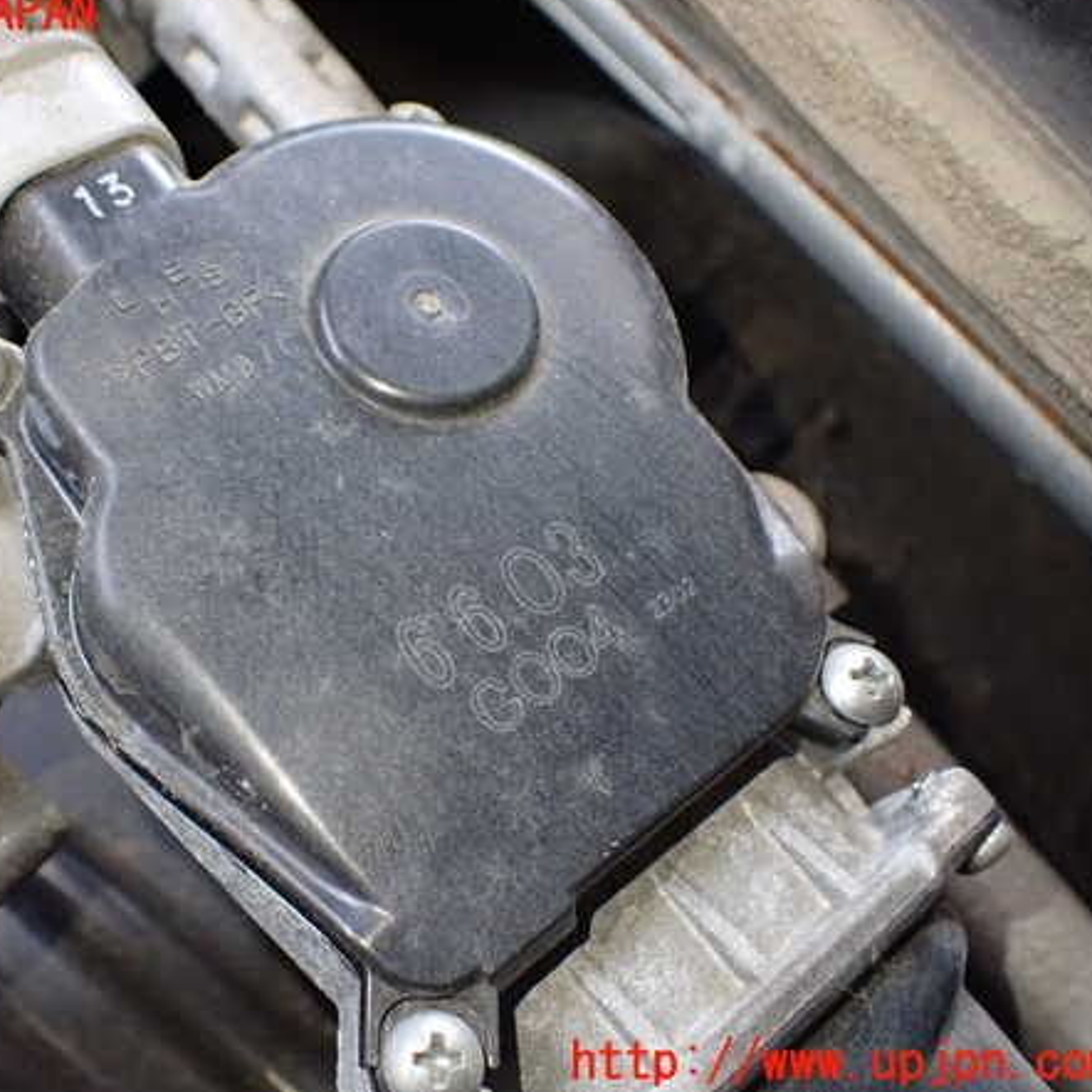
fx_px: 1285
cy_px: 539
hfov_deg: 45.5
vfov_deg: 46.0
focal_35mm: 36
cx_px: 388
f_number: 2.3
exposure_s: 1/125
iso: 640
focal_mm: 5.4
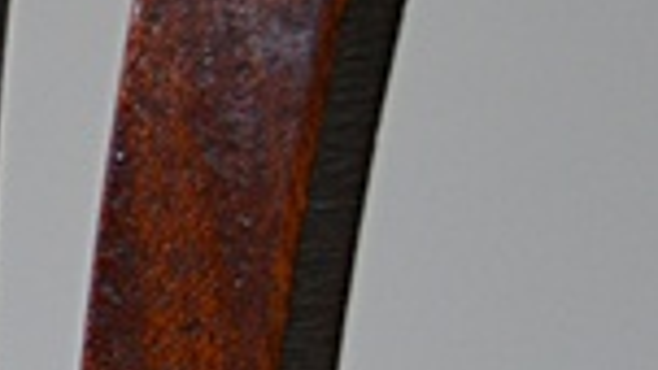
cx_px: -806
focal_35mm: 249
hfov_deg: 8.1
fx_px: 4345
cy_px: 668
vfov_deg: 4.8
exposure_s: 1/60
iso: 400
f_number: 4
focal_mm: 24
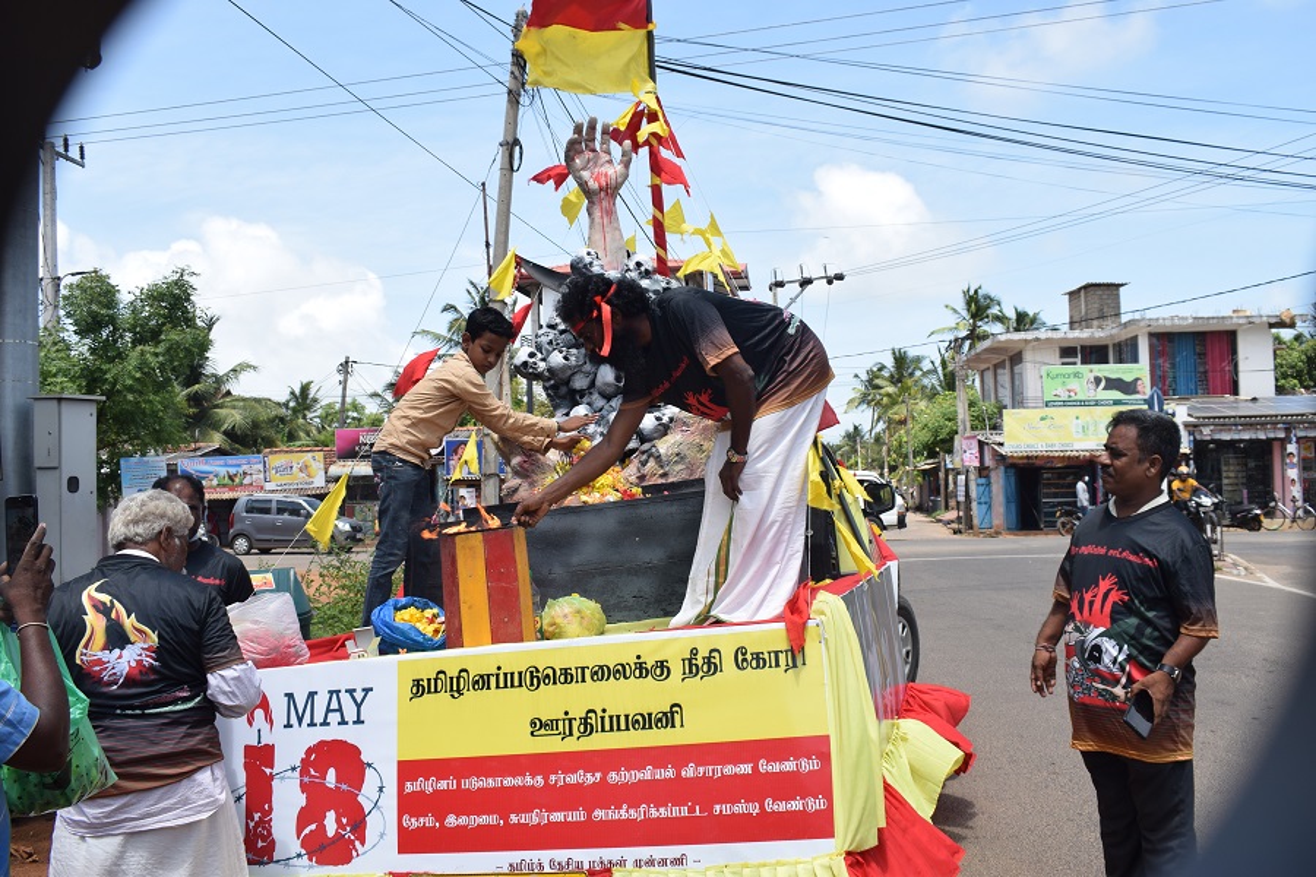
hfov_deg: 61.9
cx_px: 658
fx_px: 1097
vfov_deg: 43.6
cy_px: 438
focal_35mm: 30
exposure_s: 1/320
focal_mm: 20
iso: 200
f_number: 9
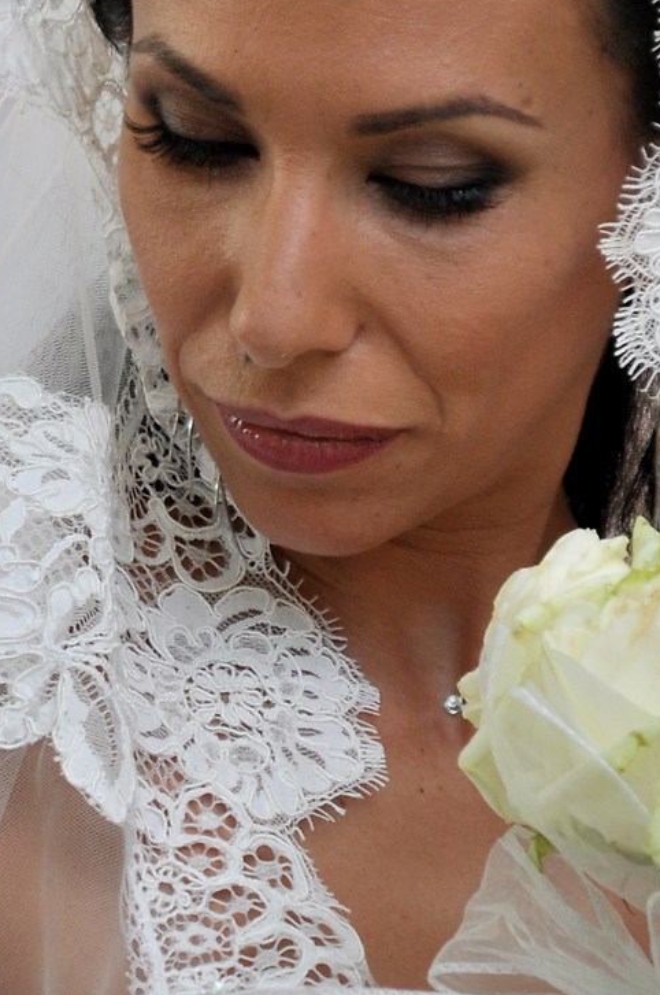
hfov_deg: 1.0
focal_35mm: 1338
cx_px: 114
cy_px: 407
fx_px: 36898
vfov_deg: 1.5
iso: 280
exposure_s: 1/500
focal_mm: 270
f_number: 5.6
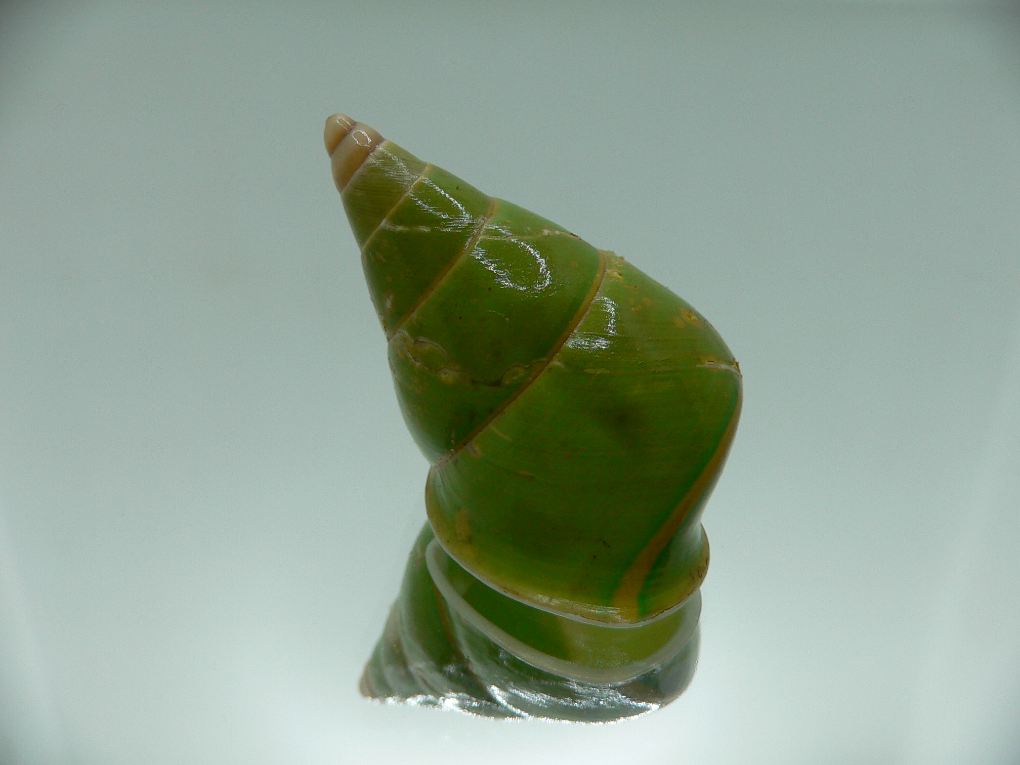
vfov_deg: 40.7
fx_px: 1031
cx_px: 510
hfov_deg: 52.6
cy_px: 382
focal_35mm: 35
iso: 80
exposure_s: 1/80
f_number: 2.8
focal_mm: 4.6
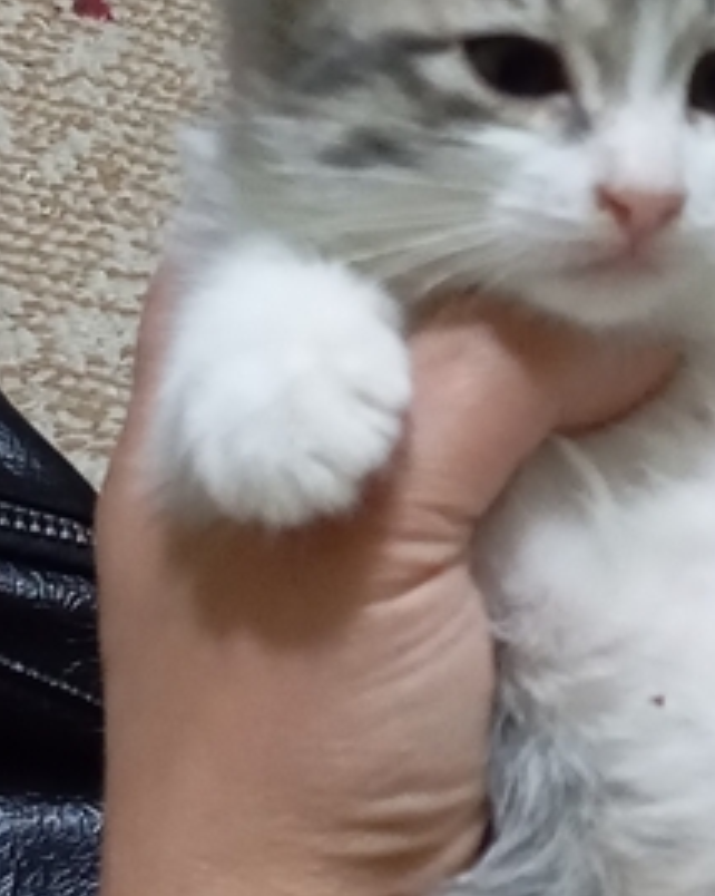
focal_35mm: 138
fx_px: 3654
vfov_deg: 14.0
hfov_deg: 11.1
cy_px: 461
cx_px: 712
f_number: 1.8
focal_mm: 4.22
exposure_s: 1/25
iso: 2593
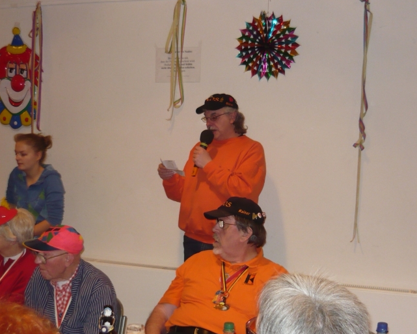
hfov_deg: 38.0
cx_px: 226
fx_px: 605
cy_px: 166
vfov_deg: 30.8
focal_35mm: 49
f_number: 2.9
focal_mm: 6
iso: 200
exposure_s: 1/30
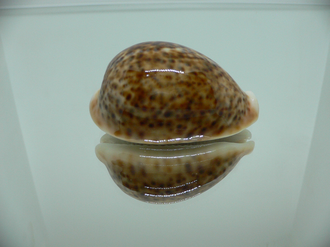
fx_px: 334
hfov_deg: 52.6
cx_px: 165
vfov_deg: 40.7
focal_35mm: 35
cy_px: 124
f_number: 2.8
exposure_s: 1/60
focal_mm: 4.6
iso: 150
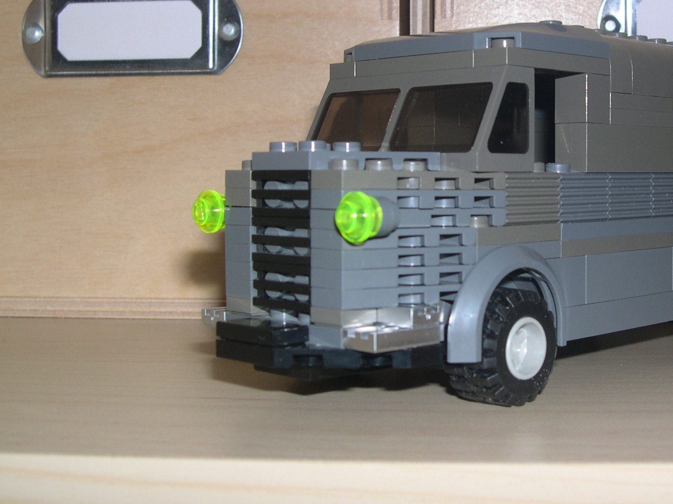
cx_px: 456
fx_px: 1069
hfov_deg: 34.6
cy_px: 191
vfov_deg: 26.5
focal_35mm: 55
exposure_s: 1/60
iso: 100
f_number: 7.6
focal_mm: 8
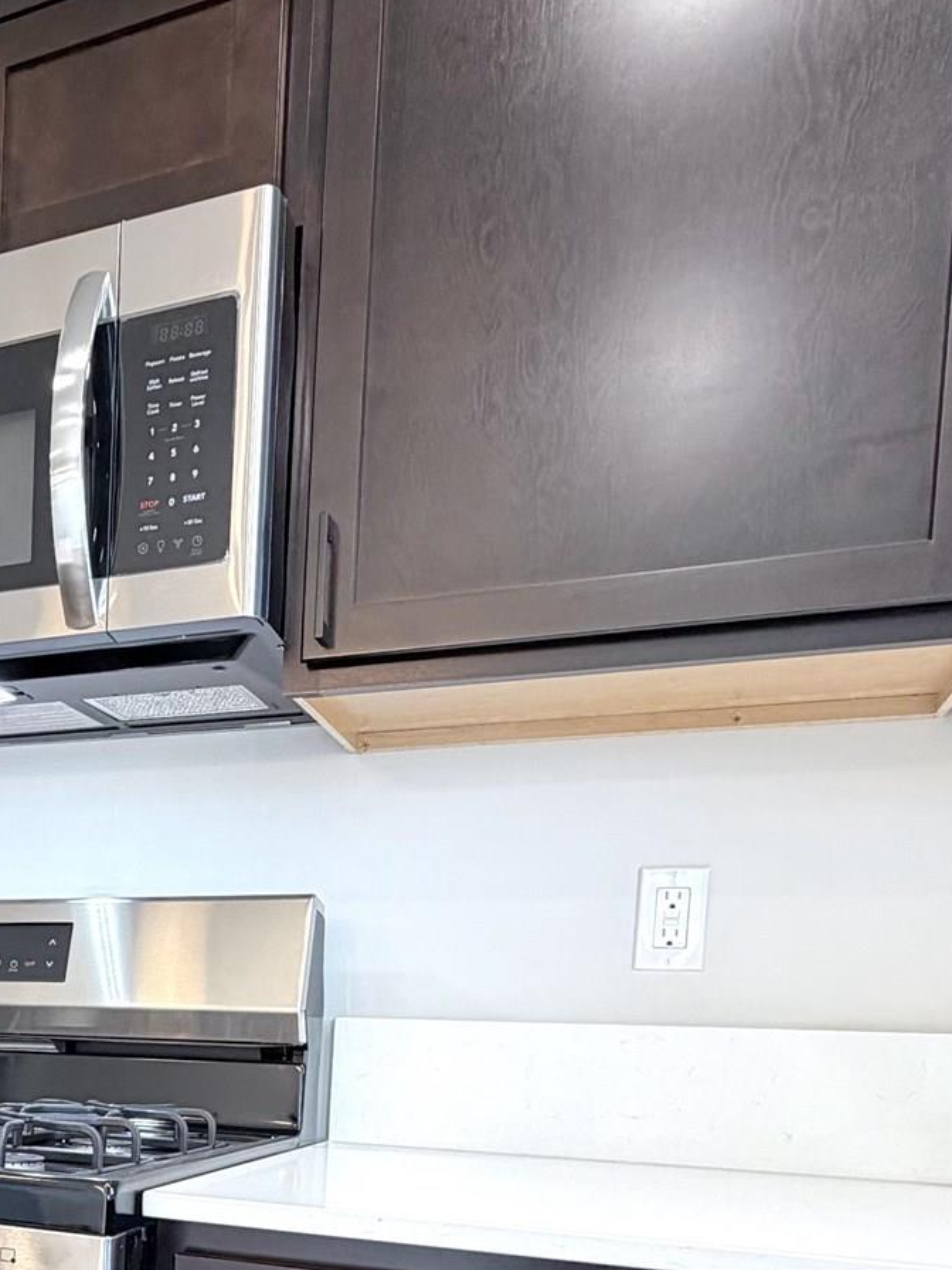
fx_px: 1320
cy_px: 1123
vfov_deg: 46.7
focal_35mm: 36
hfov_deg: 35.9
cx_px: 8
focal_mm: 2.22
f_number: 2.2
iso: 160
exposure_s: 1/60
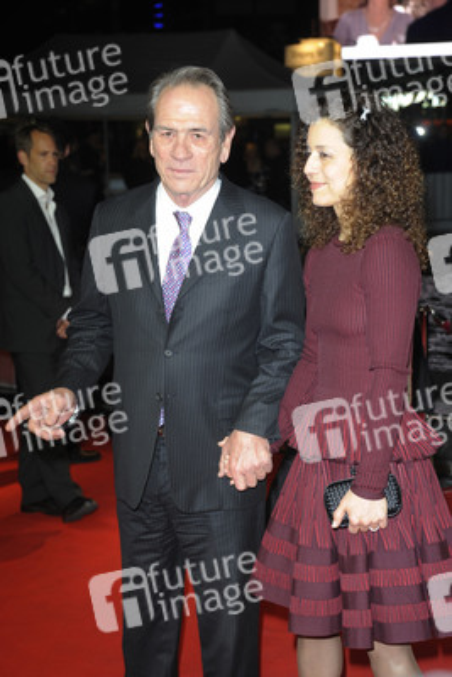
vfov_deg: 28.8
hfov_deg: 19.5
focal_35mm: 70
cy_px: 338
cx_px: 226
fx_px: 1317
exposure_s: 1/125
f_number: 5.6
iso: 800
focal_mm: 70
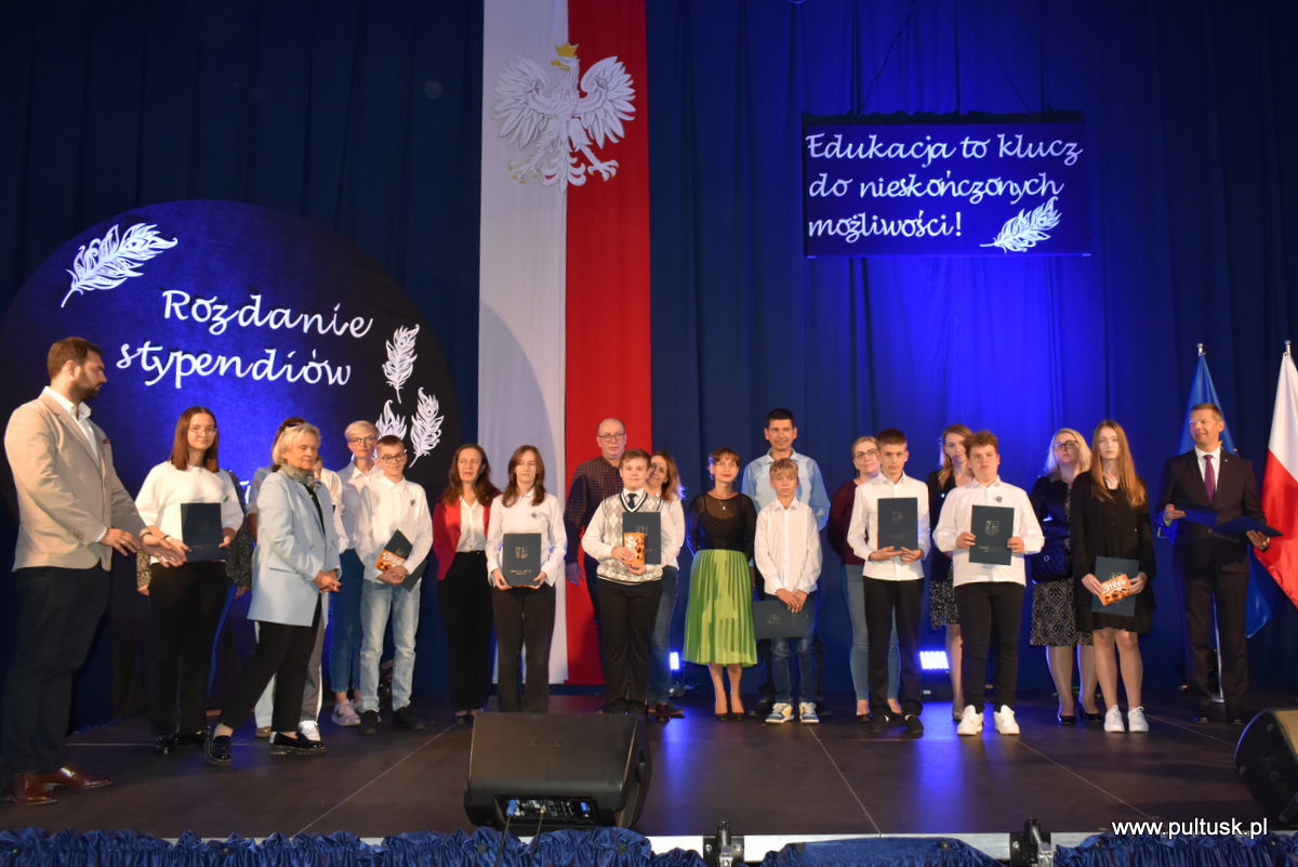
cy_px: 434
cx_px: 649
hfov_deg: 67.4
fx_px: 974
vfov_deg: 48.0
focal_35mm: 27
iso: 800
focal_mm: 18
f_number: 4.5
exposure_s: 1/80
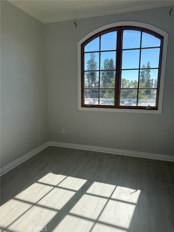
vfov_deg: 71.6
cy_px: 116
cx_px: 87
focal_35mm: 24
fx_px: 161
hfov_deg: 56.8
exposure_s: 1/1585
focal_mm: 6.76
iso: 80
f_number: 1.78
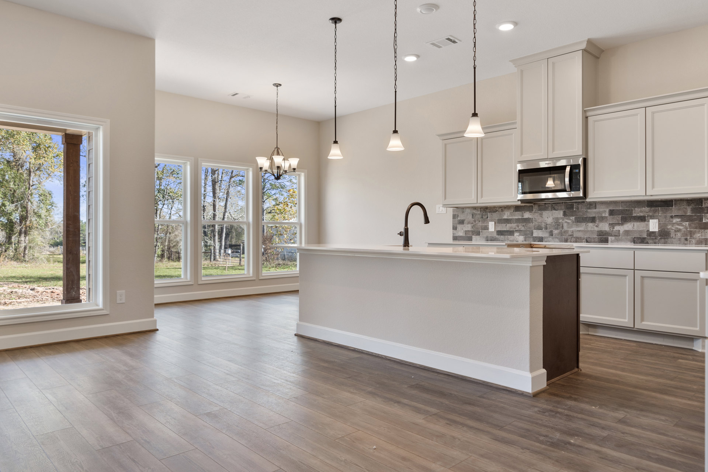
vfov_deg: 53.1
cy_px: 236
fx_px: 472
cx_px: 354
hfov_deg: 73.7
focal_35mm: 24
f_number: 2.8
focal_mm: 16
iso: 125
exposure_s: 1/30
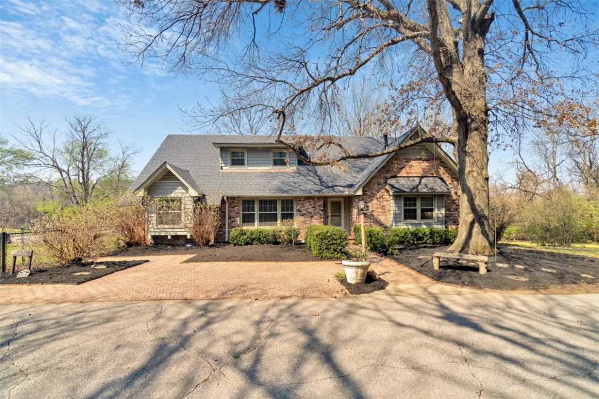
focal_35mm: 16
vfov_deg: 73.7
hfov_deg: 96.7
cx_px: 300
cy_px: 200
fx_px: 266
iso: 100
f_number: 7.1
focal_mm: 16
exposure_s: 1/125
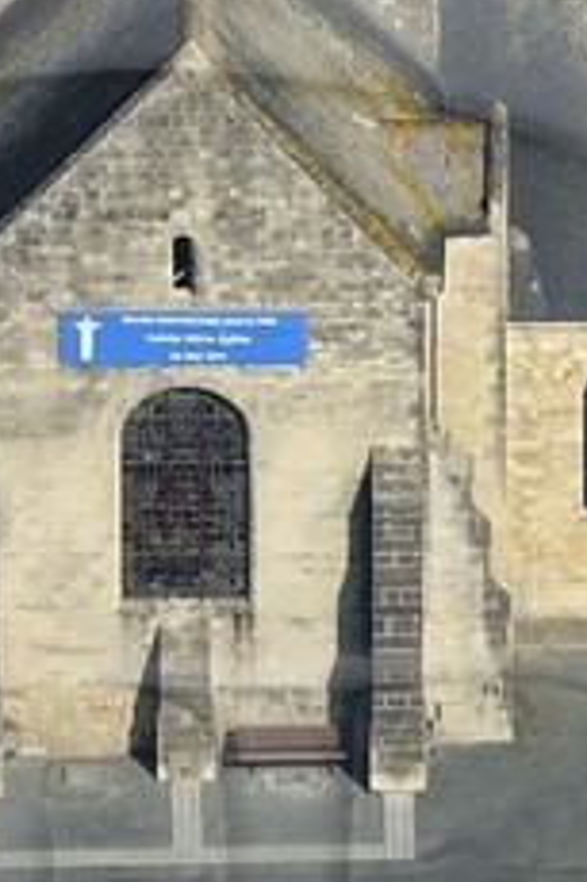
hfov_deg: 1.0
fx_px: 34070
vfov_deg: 1.5
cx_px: 157
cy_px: 1135
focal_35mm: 1391
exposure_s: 1/1600
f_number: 6.3
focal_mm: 200
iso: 400
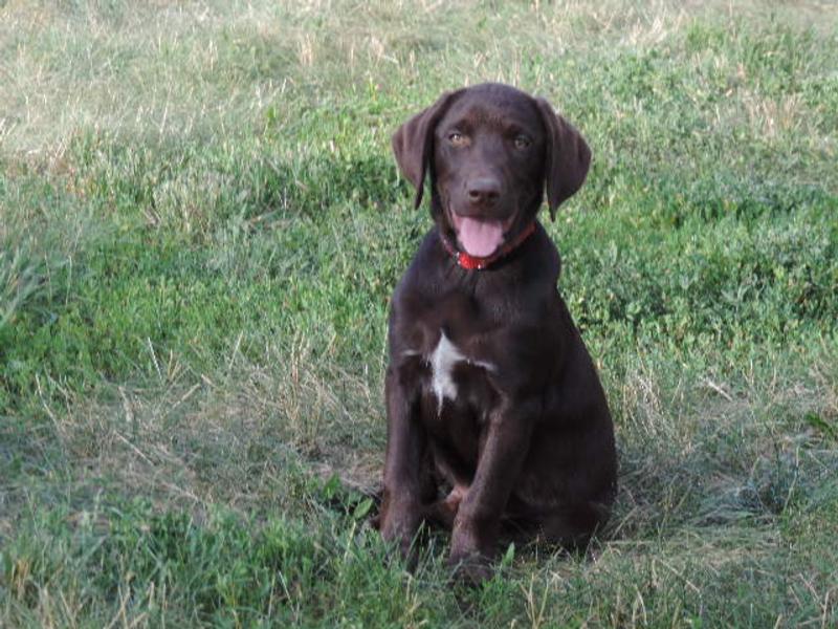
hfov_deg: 16.4
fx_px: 2905
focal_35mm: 120
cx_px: 419
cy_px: 314
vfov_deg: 12.3
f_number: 4.2
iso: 125
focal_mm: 21.4
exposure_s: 1/100
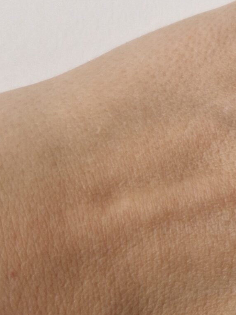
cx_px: 375
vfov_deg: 25.3
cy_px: 128
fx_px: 700
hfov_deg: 16.9
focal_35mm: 77
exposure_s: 1/180
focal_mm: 5.4
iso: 50
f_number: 1.8
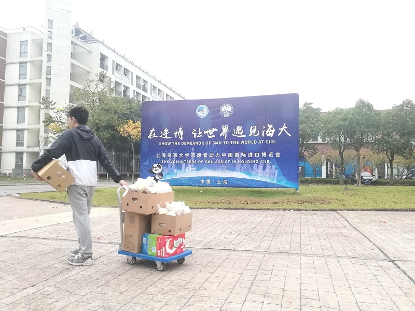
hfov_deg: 65.3
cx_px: 208
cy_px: 156
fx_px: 324
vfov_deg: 51.4
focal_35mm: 27
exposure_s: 1/33.3
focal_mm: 4.5
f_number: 2.2
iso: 320
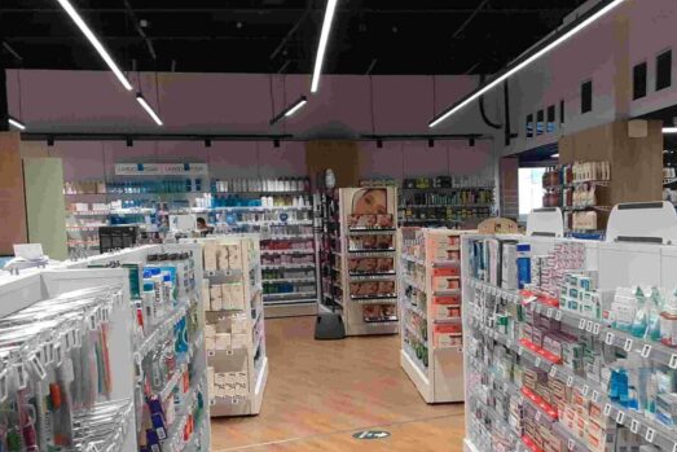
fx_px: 1035
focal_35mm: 55
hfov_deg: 35.9
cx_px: 454
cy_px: 330
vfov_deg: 24.4
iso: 80
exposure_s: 1/100
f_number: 1.9
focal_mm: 3.6
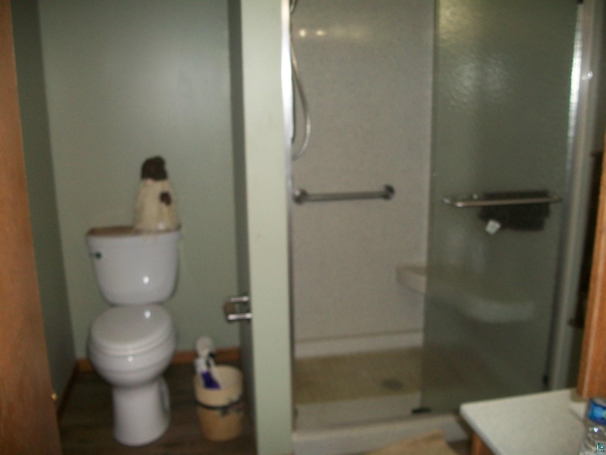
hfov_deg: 56.8
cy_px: 228
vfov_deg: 44.2
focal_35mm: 32
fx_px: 560
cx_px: 303
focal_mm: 5.7
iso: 160
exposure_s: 1/60
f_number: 2.9
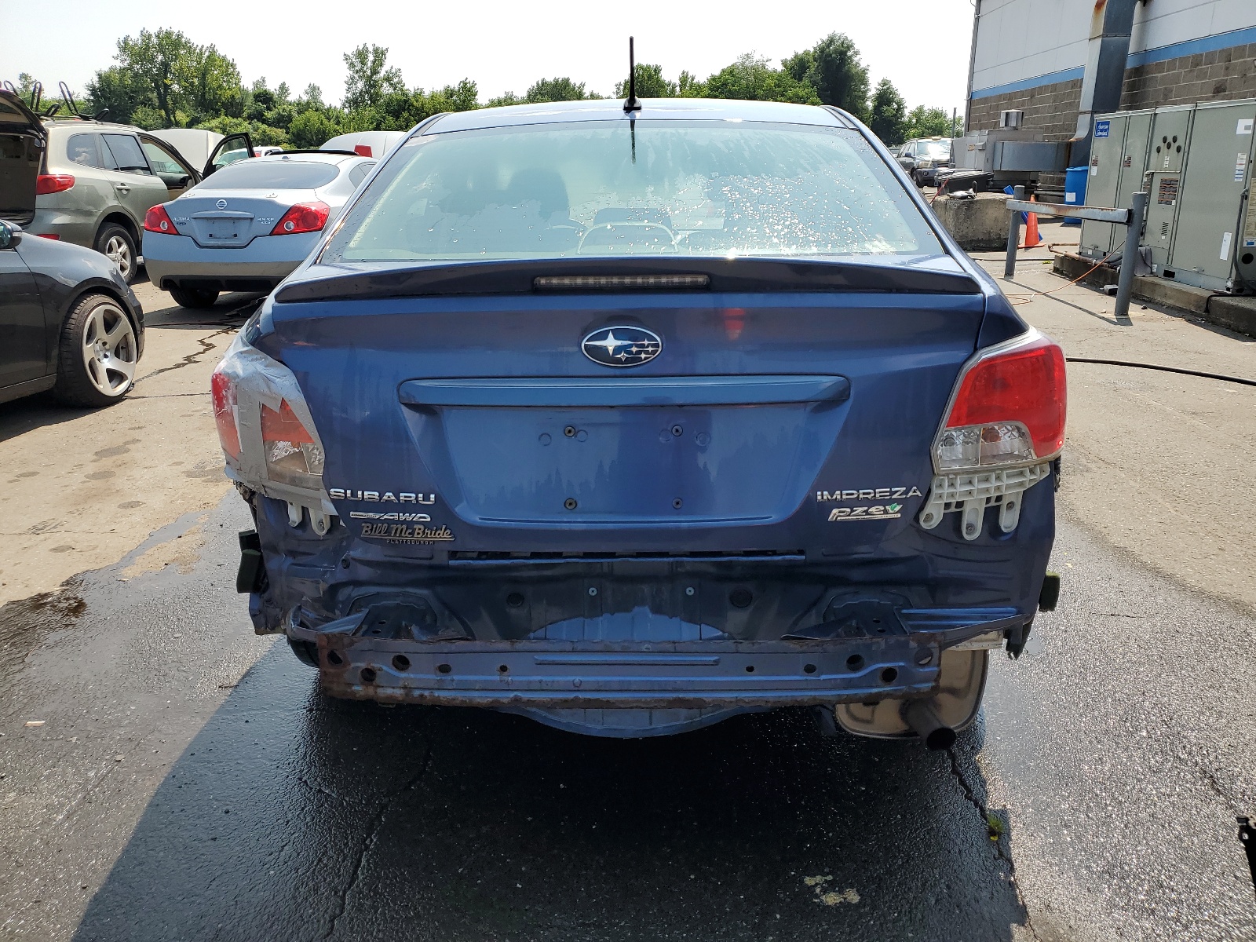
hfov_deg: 67.3
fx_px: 943
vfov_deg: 53.1
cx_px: 628
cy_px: 471
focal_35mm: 26
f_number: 1.5
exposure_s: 1/2000
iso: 50
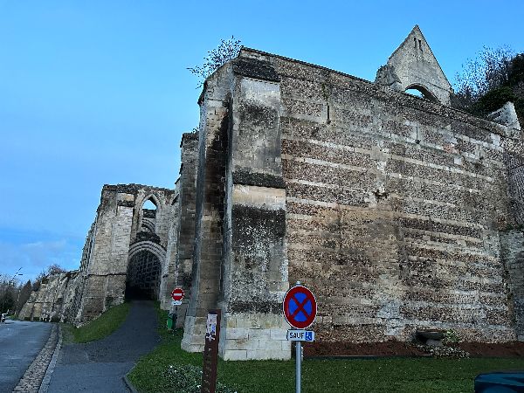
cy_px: 196
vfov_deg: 56.8
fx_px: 363
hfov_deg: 71.6
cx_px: 262
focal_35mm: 24
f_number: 1.78
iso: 500
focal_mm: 6.86
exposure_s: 1/60
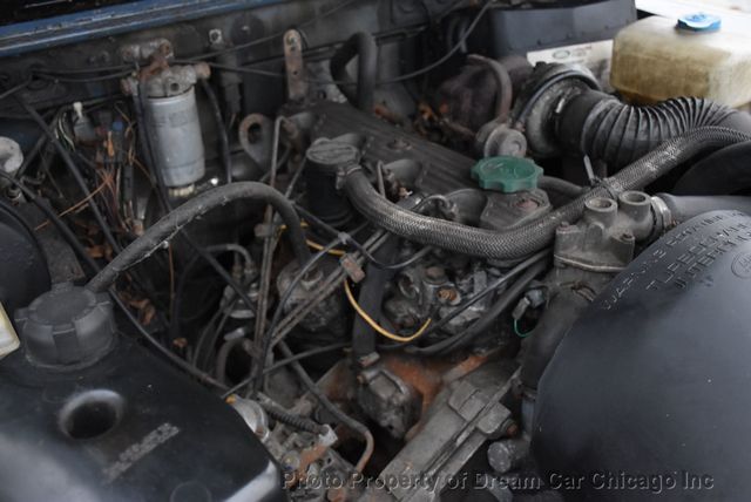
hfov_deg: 49.5
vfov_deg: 34.3
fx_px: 814
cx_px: 376
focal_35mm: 39
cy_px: 251
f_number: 3.8
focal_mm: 26
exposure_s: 1/60
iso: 1600
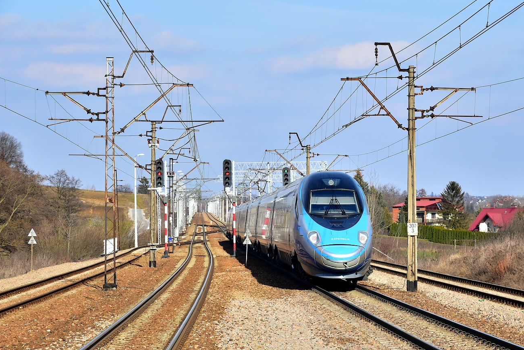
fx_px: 1893
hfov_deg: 15.8
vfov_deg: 10.6
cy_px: 170
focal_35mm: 130
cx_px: 316
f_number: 5.6
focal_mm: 70
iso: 160
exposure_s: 1/640
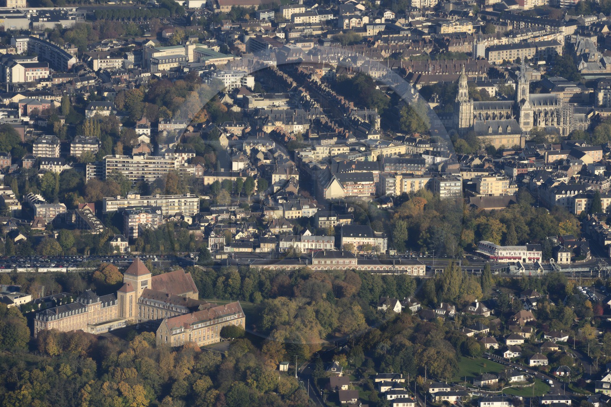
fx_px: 3394
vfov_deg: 6.9
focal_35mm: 200
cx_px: 306
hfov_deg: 10.3
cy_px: 204
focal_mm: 200
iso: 400
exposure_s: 1/1000
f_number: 9
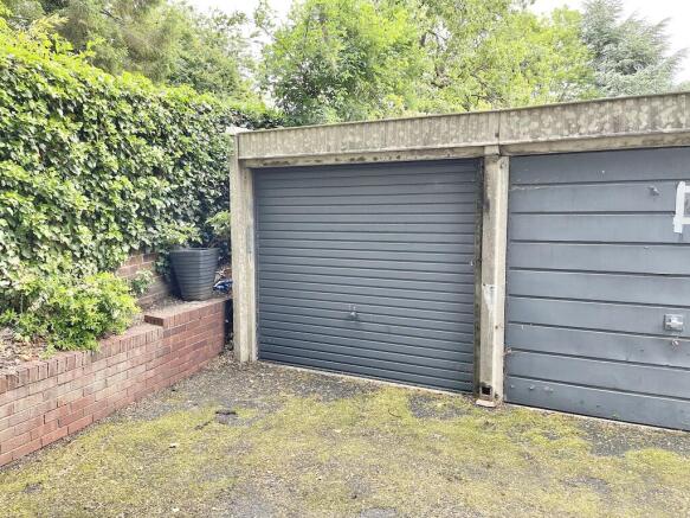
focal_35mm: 25
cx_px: 345
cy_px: 259
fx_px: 498
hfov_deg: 69.4
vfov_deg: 54.9
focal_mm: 5.1
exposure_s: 1/121
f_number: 1.6
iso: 50
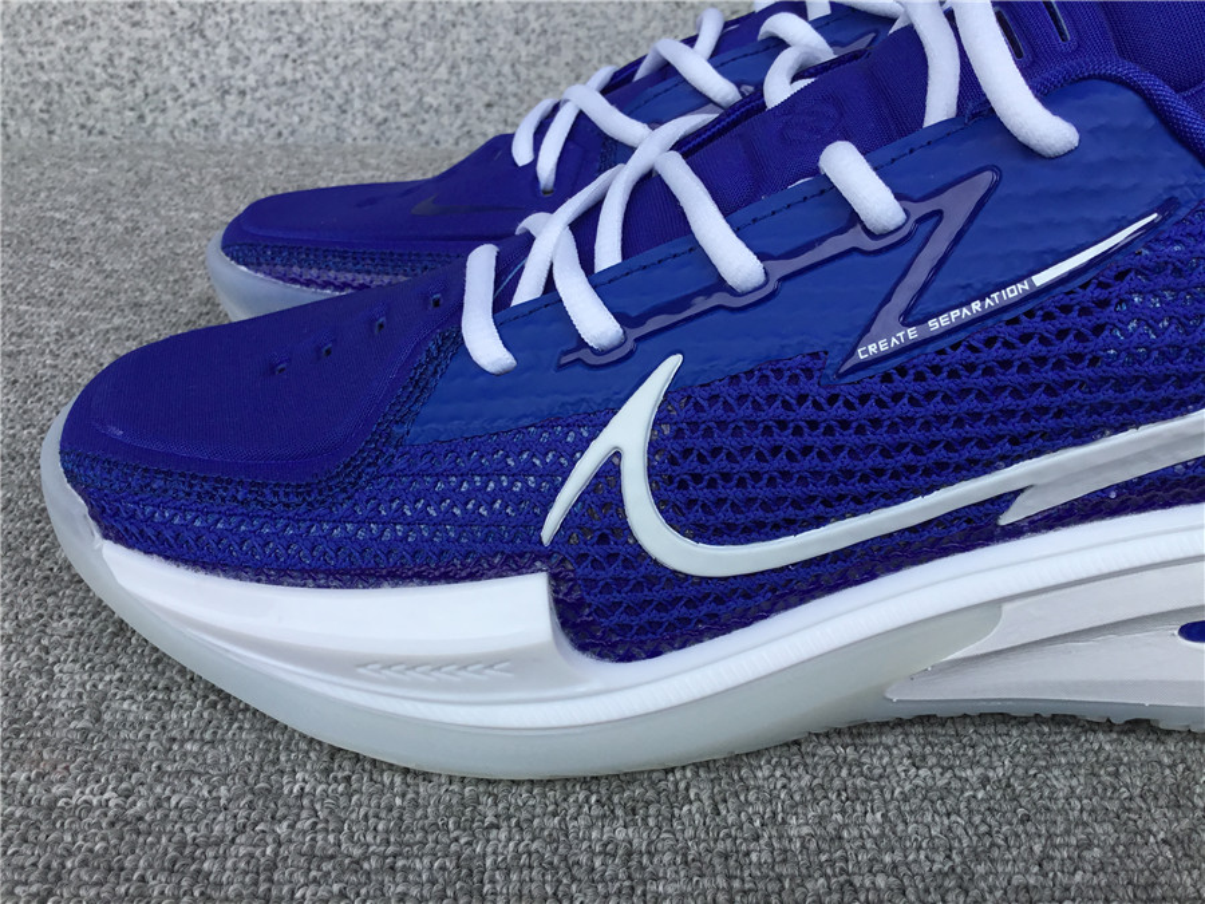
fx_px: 1079
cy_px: 452
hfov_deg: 58.4
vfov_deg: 45.4
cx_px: 602
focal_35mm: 31
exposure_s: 1/684
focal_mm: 3.3
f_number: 2.4
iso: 25
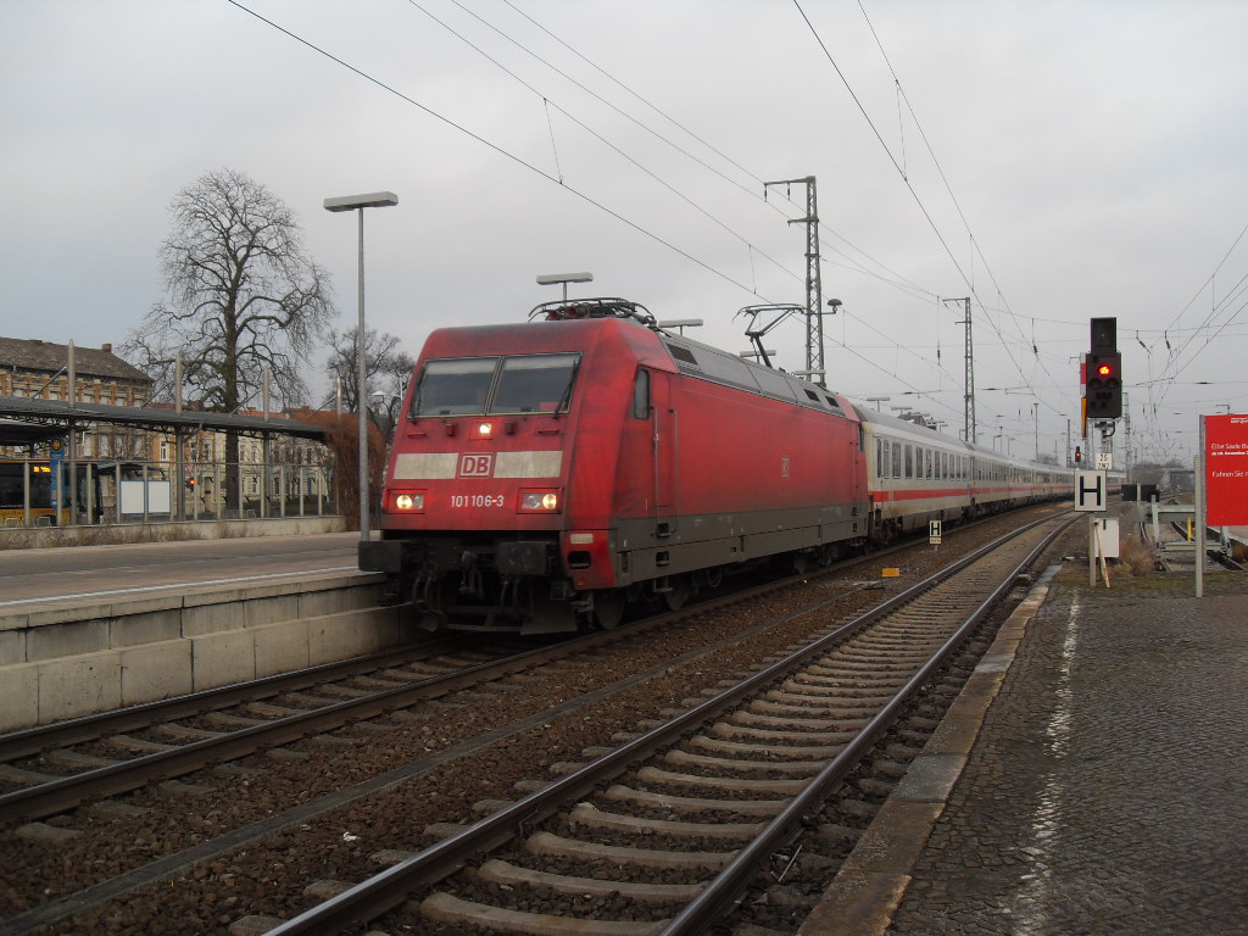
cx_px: 624
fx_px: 1226
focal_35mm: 34
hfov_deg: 54.0
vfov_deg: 41.8
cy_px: 468
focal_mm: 6.3
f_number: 2.8
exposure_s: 1/350
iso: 80
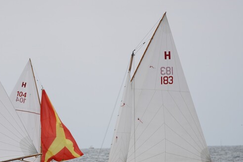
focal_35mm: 365
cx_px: 48
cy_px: 113
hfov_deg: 5.6
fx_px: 2464
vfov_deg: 3.8
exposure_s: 1/1250
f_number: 5
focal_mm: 150
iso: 125
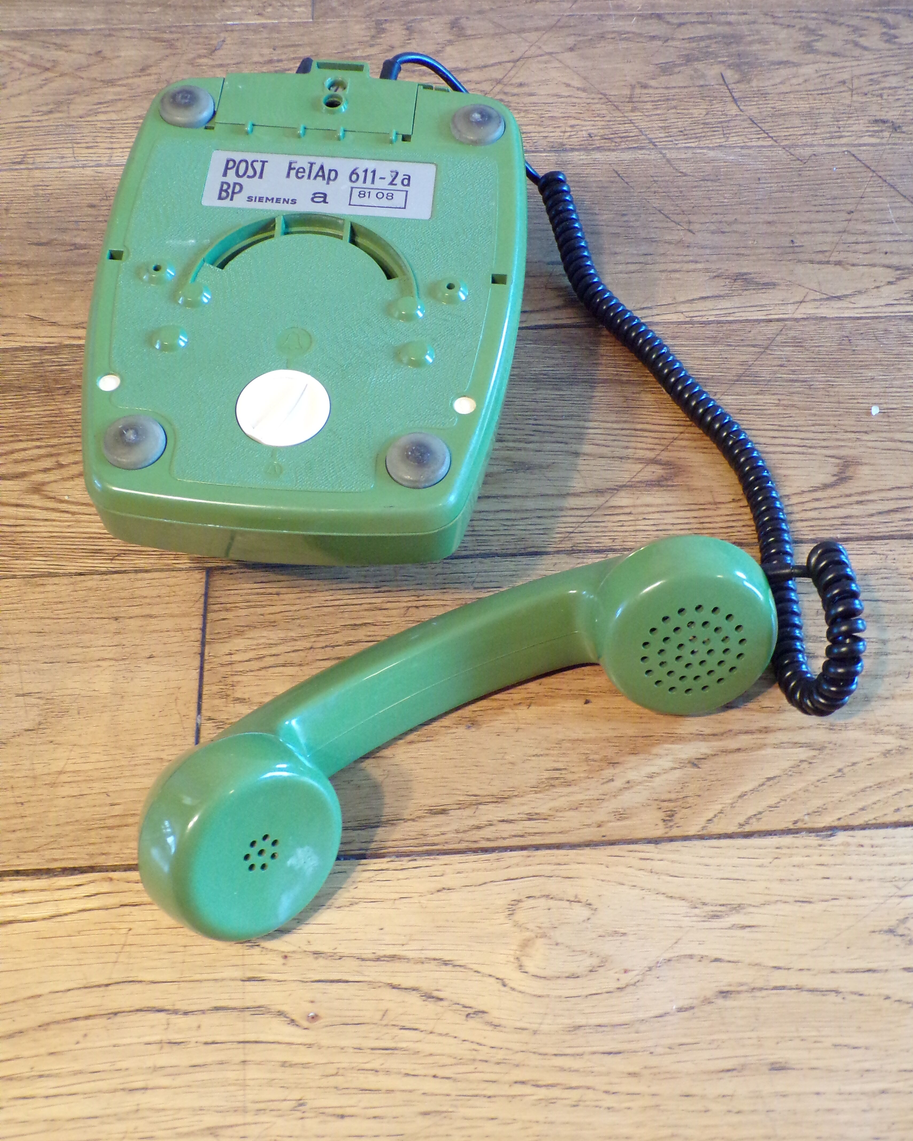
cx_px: 462
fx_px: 1317
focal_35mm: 39
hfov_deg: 38.2
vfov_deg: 46.8
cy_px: 551
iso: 513
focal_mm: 6.6
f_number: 3.3
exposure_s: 1/17
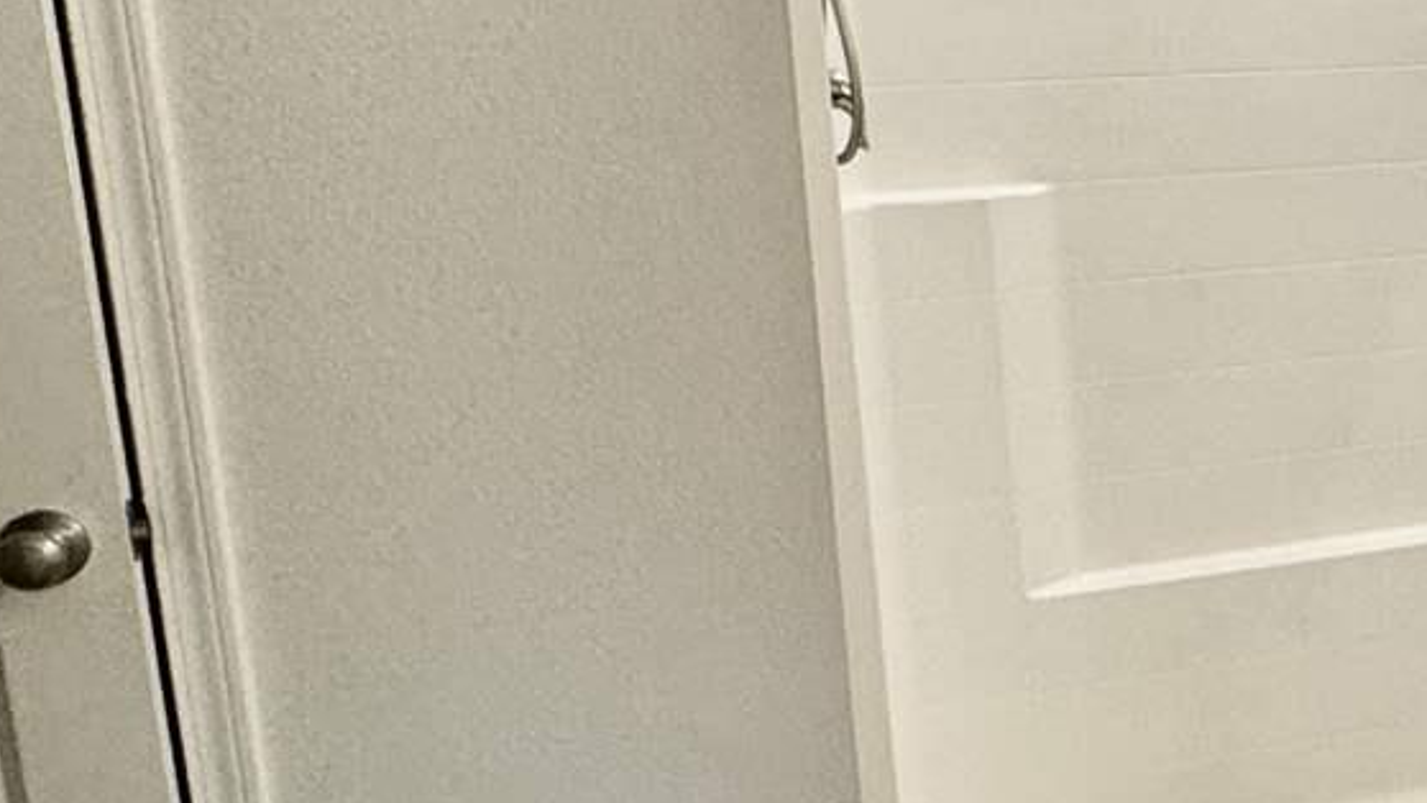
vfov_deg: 21.5
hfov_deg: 31.6
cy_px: 363
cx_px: 1680
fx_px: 2119
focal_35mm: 56
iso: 250
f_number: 2.2
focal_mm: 2.22
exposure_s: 1/120
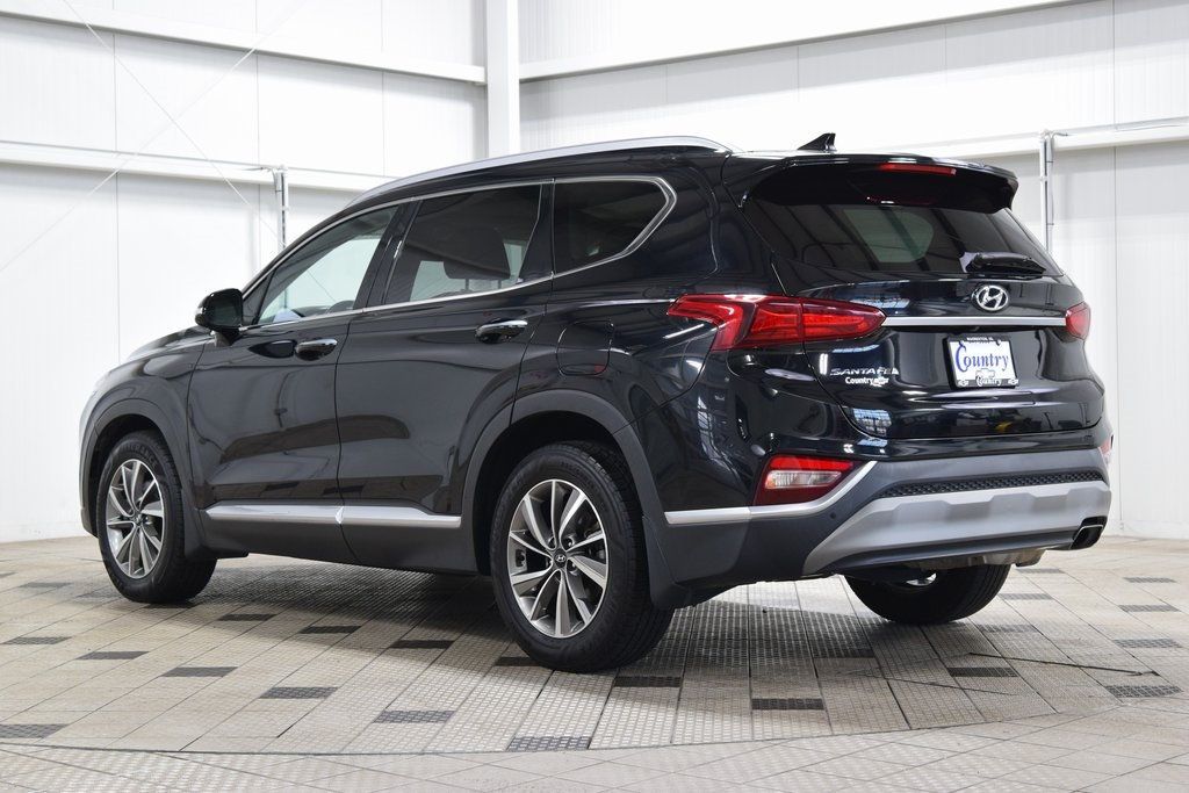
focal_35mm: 60
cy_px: 396
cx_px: 594
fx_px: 1982
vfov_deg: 22.6
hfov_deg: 33.4
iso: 800
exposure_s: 1/15
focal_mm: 40
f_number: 6.3
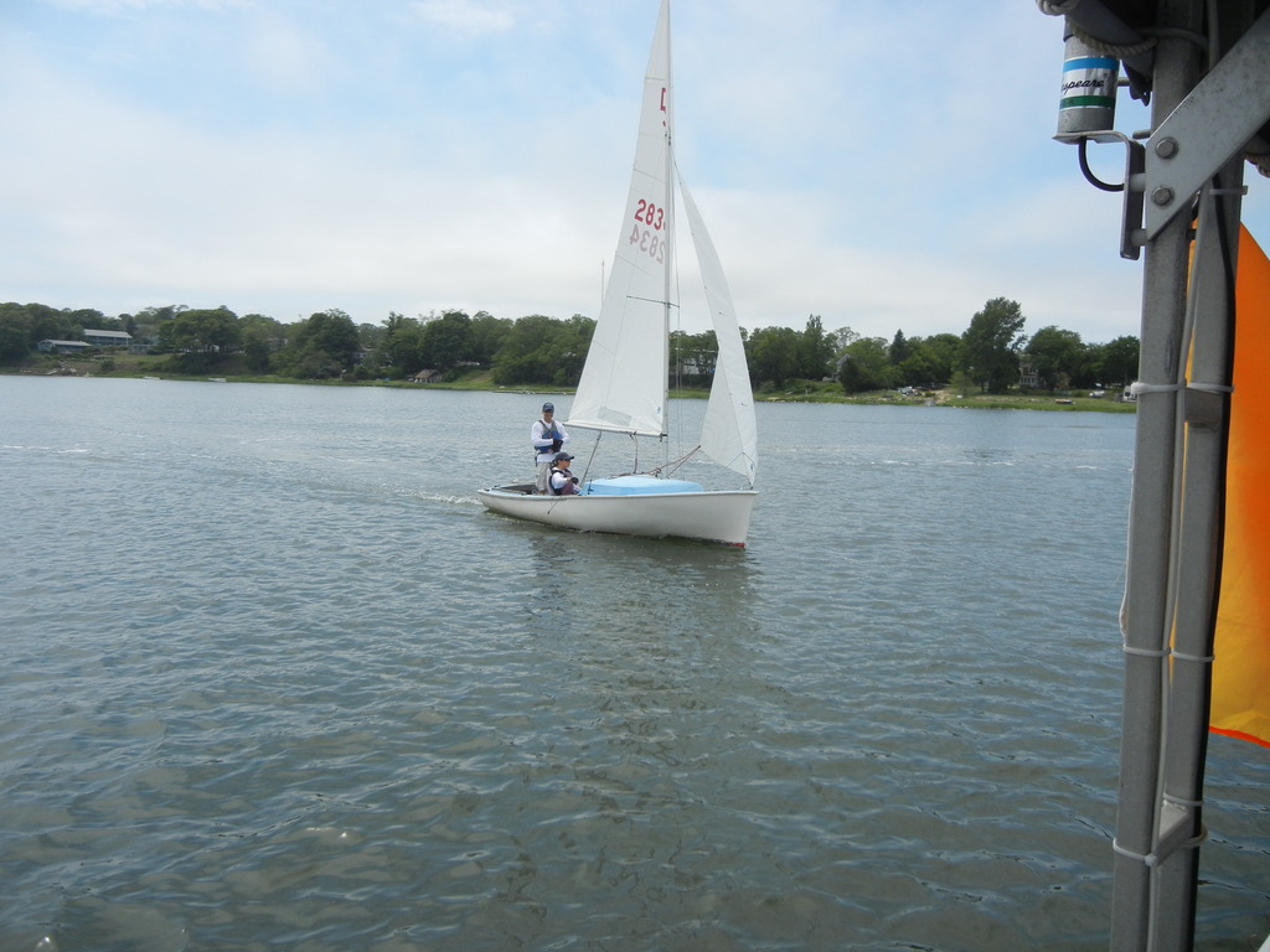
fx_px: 1101
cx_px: 635
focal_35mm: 30
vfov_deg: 46.8
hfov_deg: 60.0
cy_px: 476
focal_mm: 5.4
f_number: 7
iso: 160
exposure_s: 1/558
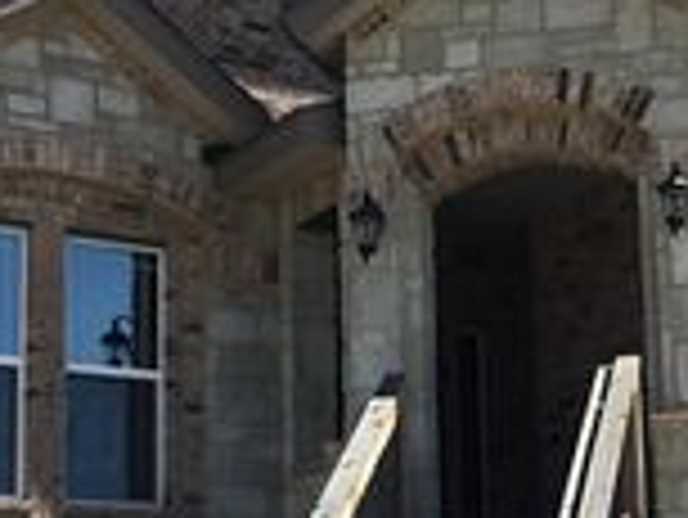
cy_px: 336
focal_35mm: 101
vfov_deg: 14.6
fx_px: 2009
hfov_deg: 19.2
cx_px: 558
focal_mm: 3.3
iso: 25
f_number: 2.4
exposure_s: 1/1164
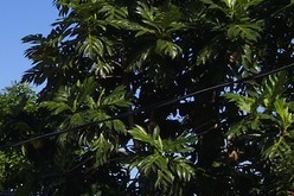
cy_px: 339
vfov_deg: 8.5
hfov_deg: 10.1
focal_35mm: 155
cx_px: -573
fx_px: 1265
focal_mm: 24
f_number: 18
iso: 400
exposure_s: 1/320
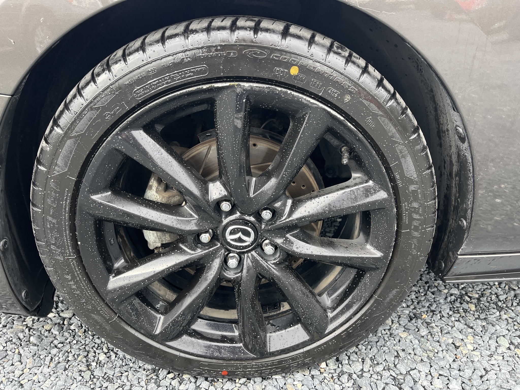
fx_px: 391
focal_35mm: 26
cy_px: 195
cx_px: 260
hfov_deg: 67.3
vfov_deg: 53.1
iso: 80
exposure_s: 1/121
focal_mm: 5.1
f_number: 1.6
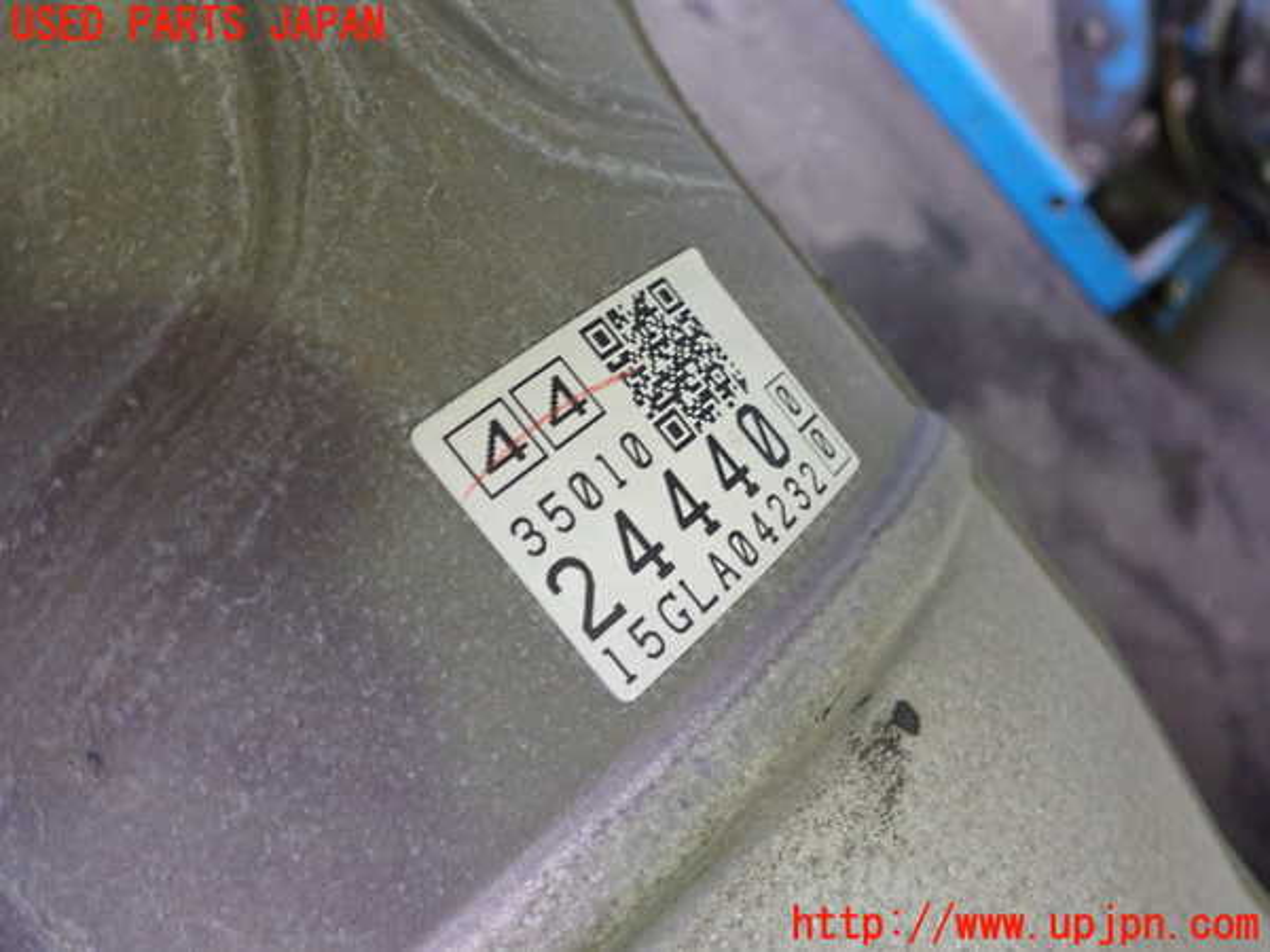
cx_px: 635
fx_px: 1101
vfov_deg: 46.8
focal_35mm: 30
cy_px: 476
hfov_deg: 60.0
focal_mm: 5.4
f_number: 2.3
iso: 500
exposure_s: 1/30
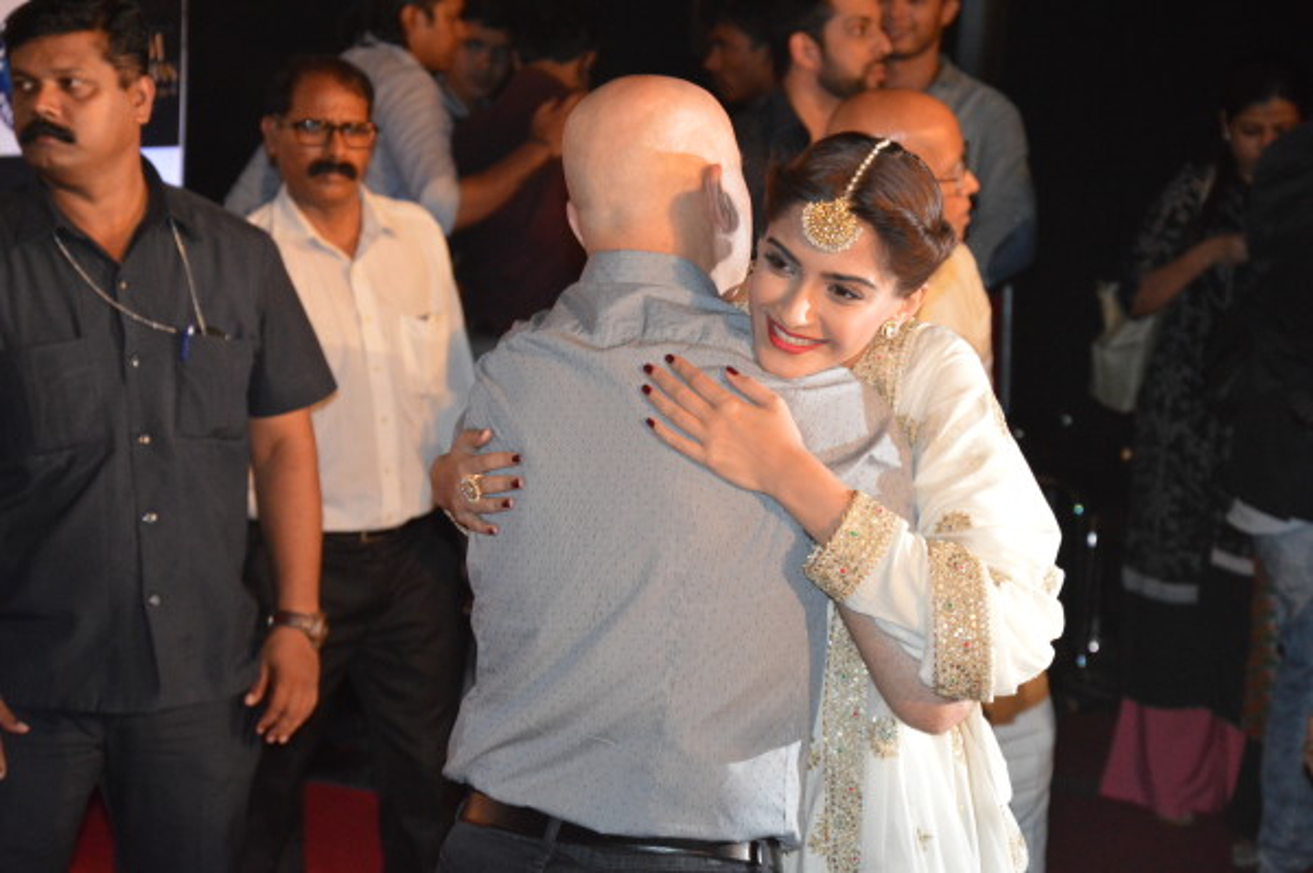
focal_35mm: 135
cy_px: 436
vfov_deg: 10.1
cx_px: 656
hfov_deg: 15.2
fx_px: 4920
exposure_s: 1/60
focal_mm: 90
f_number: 5.6
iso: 3200
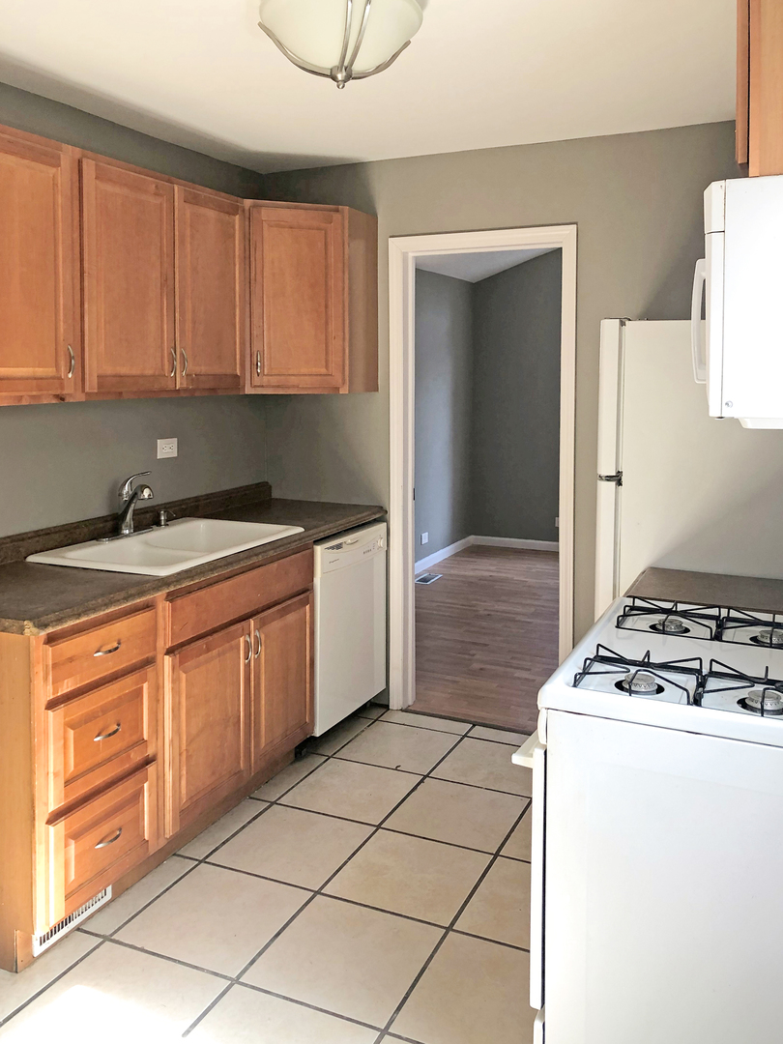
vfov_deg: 63.4
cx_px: 392
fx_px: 844
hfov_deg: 49.7
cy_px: 522
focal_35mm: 28
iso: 25
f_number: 1.8
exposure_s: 1/30
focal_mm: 4
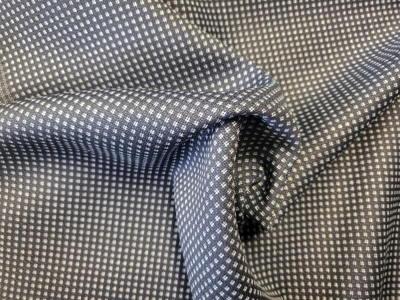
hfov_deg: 67.3
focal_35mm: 26
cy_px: 150
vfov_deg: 53.1
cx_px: 200
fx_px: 300
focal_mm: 4.25
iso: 500
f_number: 1.8
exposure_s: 1/50
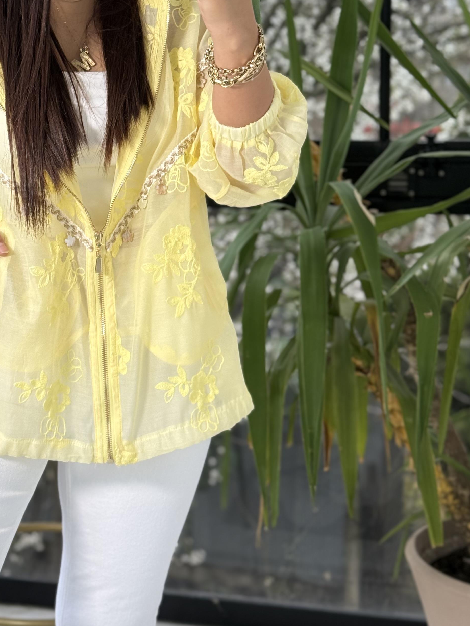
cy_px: 167
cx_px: 97
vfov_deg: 24.8
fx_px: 1412
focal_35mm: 78
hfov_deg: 18.7
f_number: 1.78
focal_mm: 6.76
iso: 64
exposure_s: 1/121
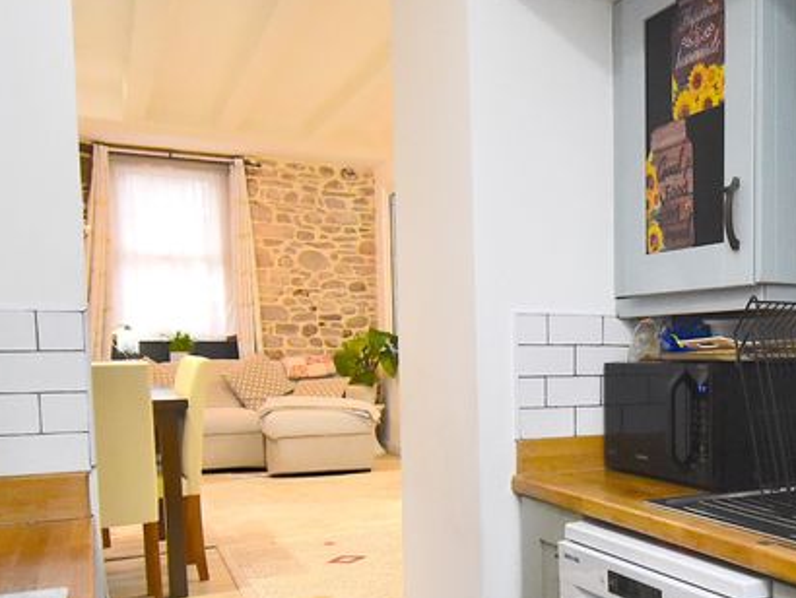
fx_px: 828
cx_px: 666
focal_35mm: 36
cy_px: 420
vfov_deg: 39.0
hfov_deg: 47.7
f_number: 4.5
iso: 1400
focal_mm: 10
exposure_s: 1/125
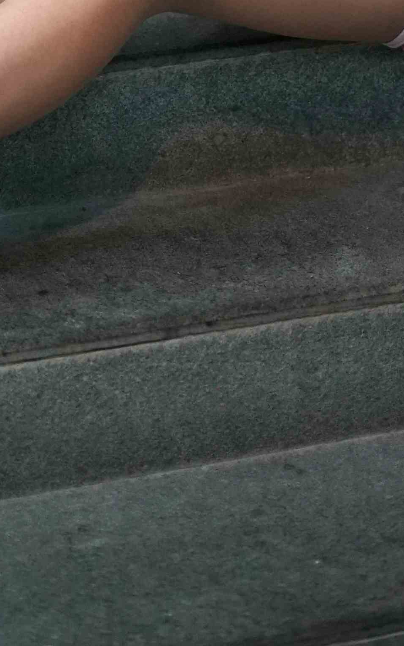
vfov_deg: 14.1
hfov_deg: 9.3
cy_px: -233
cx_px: 135
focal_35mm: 141
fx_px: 2484
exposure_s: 1/640
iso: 3200
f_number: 1.8
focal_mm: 50
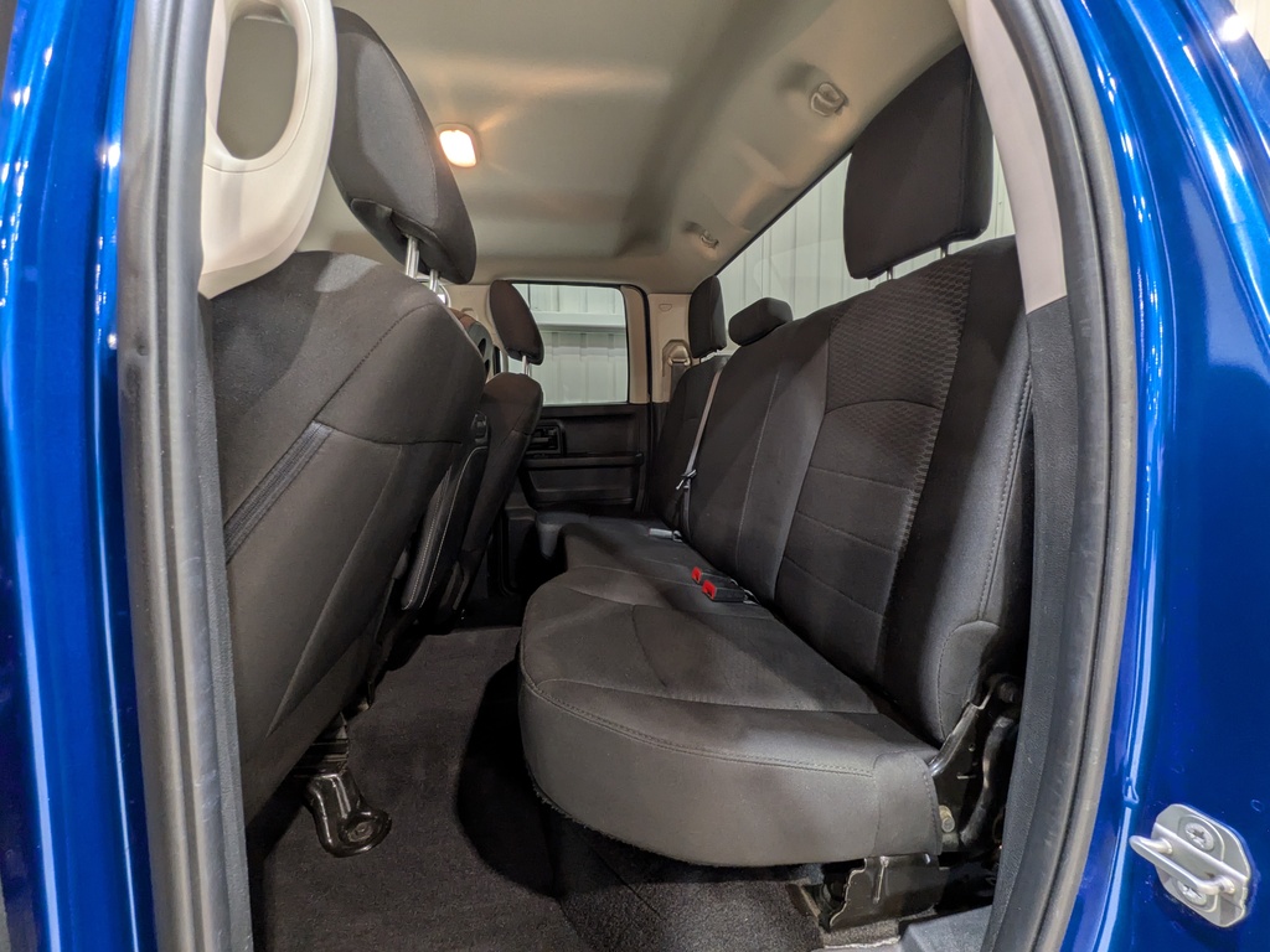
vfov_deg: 85.7
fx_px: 514
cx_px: 635
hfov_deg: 102.1
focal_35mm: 14
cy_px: 476
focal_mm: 1.83
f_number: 2.2
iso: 126
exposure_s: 1/25
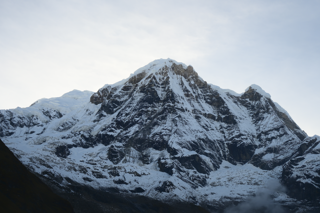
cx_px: 160
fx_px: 480
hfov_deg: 36.9
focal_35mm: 54
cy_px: 106
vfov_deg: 25.1
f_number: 6.3
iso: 100
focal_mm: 36
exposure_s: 1/250
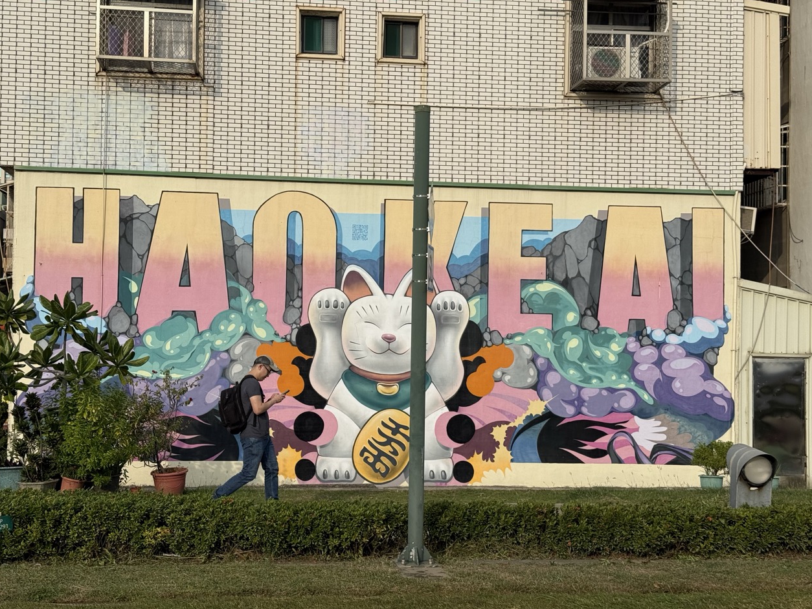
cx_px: 401
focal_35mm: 49
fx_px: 1149
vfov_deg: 29.7
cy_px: 310
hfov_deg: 38.9
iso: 64
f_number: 1.78
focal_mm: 6.76
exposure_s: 1/7143
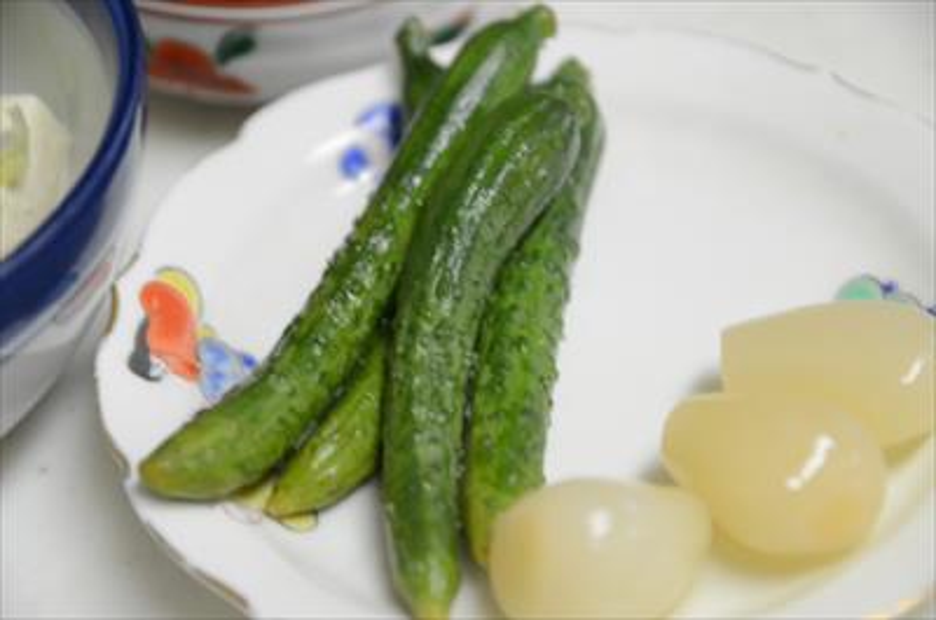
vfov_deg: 13.0
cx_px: 468
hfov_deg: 19.5
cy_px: 310
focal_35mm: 105
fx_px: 2725
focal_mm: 70
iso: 400
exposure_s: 1/25
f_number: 4
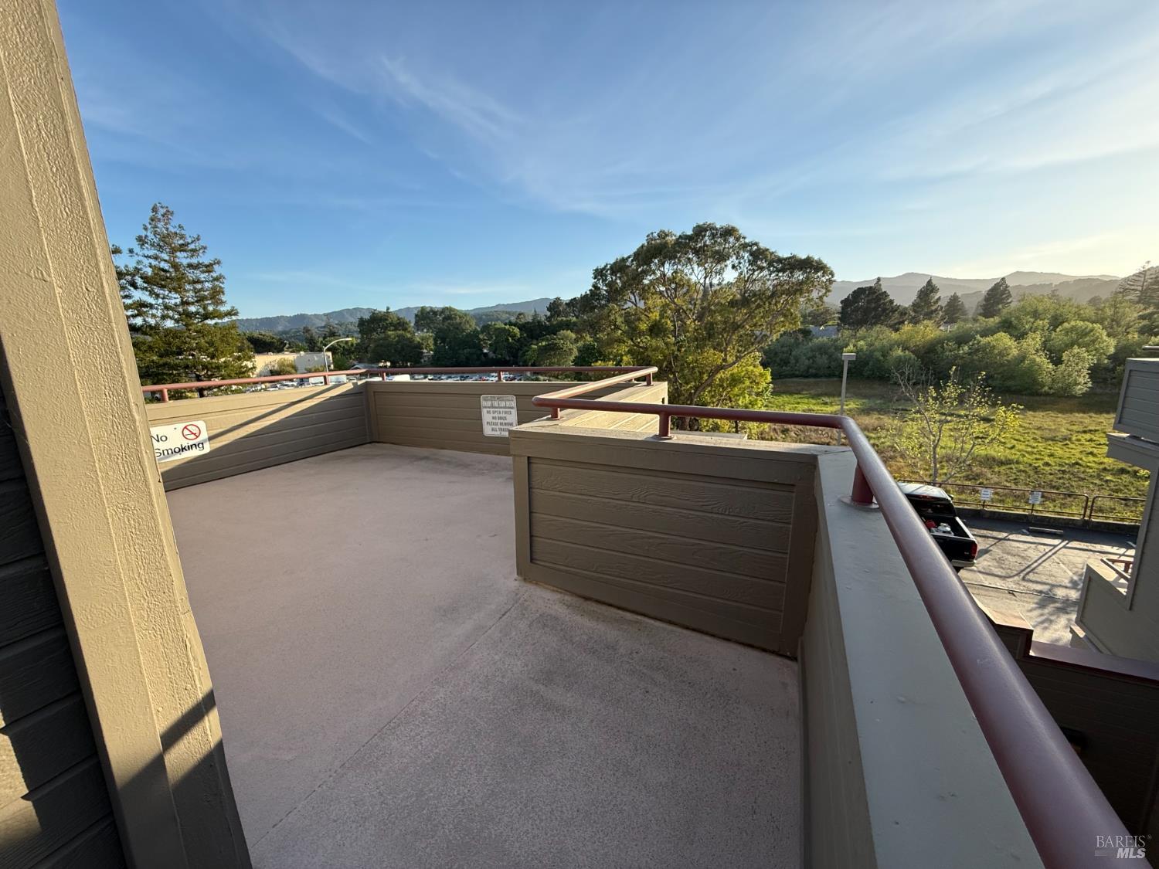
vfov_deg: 85.7
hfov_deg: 102.1
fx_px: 469
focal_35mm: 14
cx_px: 580
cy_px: 434
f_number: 2.2
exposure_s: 1/742
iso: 64
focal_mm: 2.22
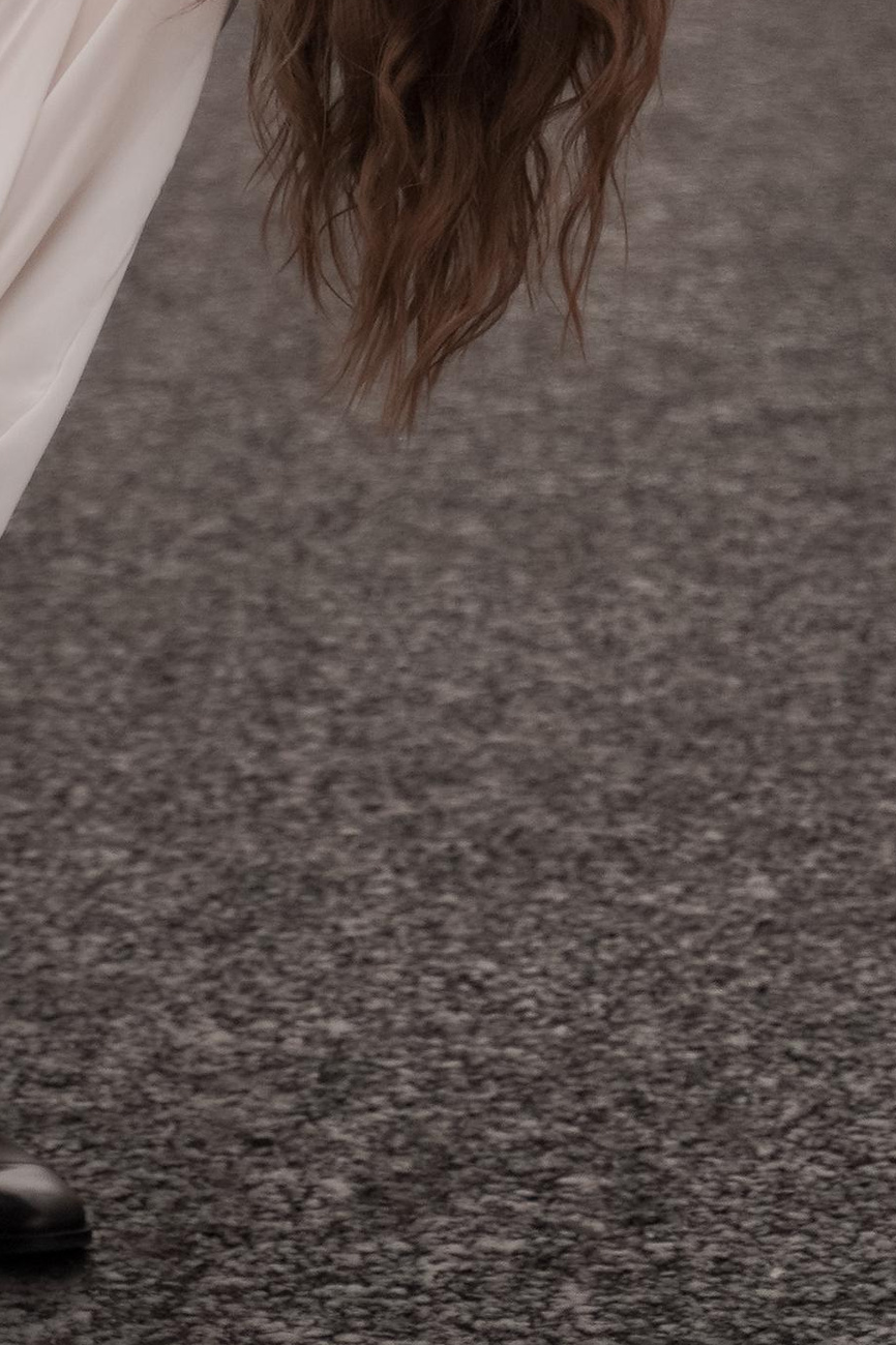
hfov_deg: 7.0
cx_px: 139
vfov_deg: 10.4
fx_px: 7283
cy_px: -200
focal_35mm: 195
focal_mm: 66
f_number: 2.8
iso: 250
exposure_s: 1/1000
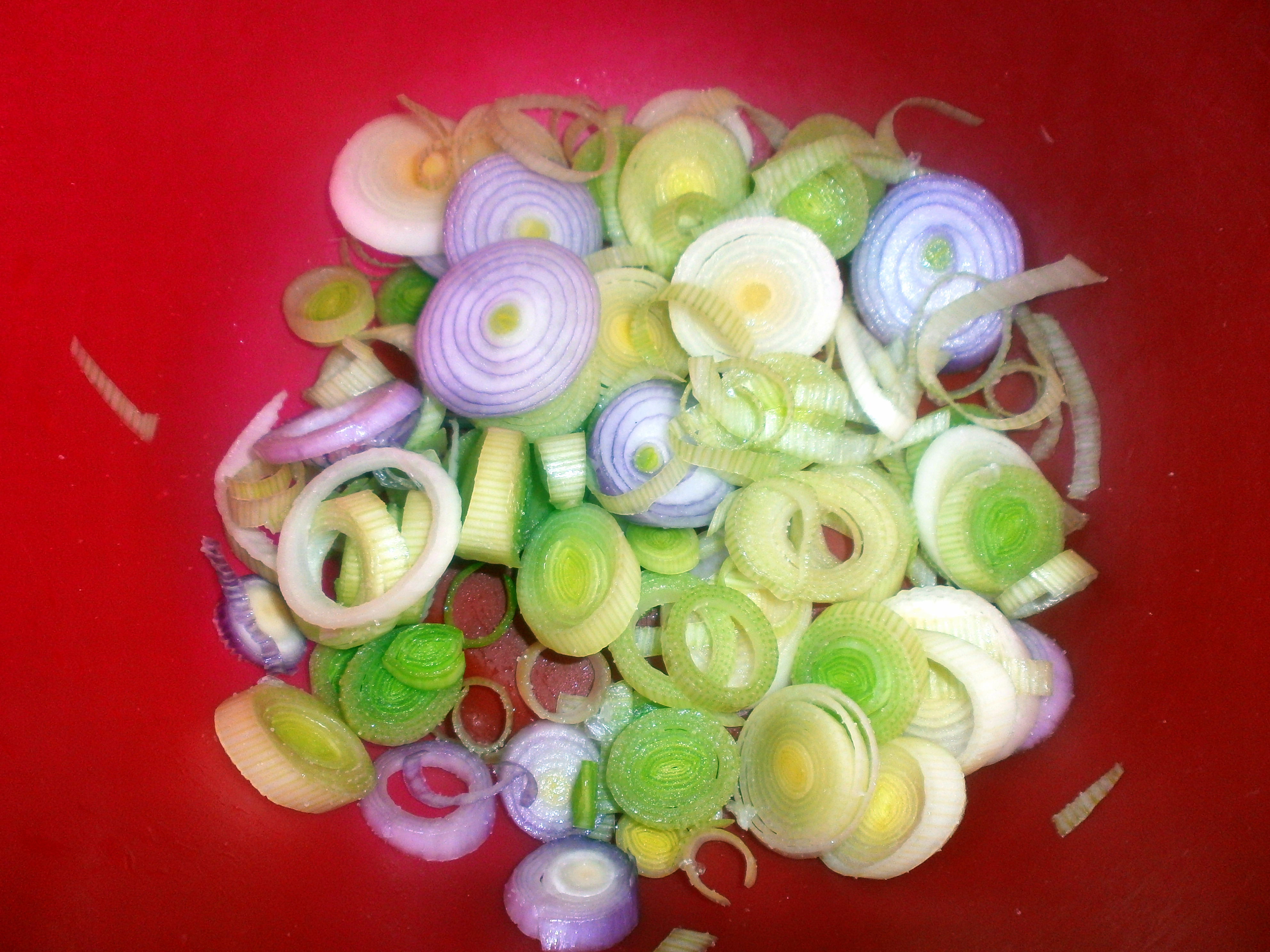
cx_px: 635
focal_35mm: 27
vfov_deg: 51.4
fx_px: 991
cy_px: 476
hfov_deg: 65.3
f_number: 2.9
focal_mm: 4.8
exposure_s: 1/30
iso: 125
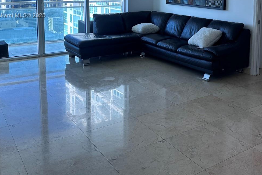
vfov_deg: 31.1
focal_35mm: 41
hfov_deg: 46.7
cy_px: 16
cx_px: 175
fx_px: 298
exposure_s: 1/452
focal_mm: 6.86
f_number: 1.78
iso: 80
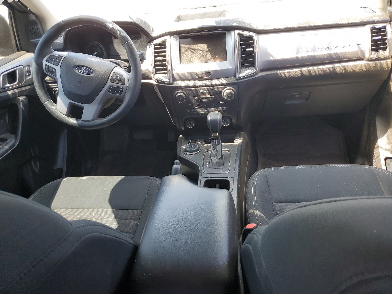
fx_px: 294
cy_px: 147
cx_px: 196
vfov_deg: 53.1
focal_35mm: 26
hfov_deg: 67.3
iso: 57
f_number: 1.5
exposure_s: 1/120
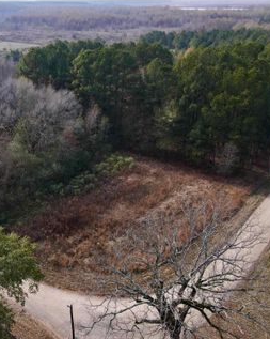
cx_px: 73
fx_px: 370
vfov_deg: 49.1
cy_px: 180
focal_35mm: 37
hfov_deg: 39.2
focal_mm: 4.5
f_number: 2.8
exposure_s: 1/15
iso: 340
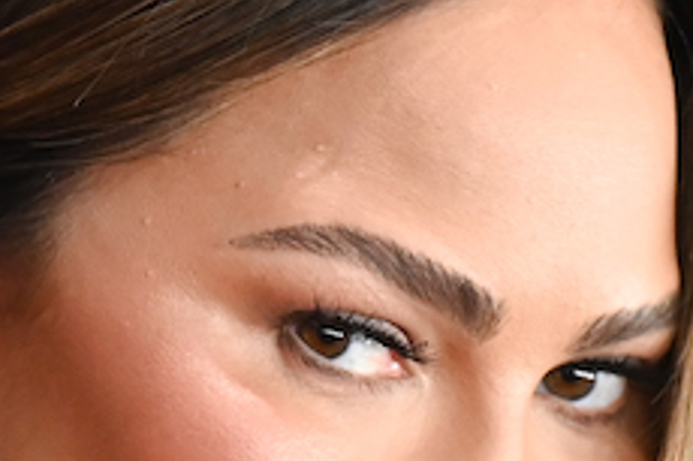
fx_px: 20101
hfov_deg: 2.0
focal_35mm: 1045
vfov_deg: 1.3
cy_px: 795
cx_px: 235
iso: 2500
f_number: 3.5
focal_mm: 200
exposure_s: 1/640
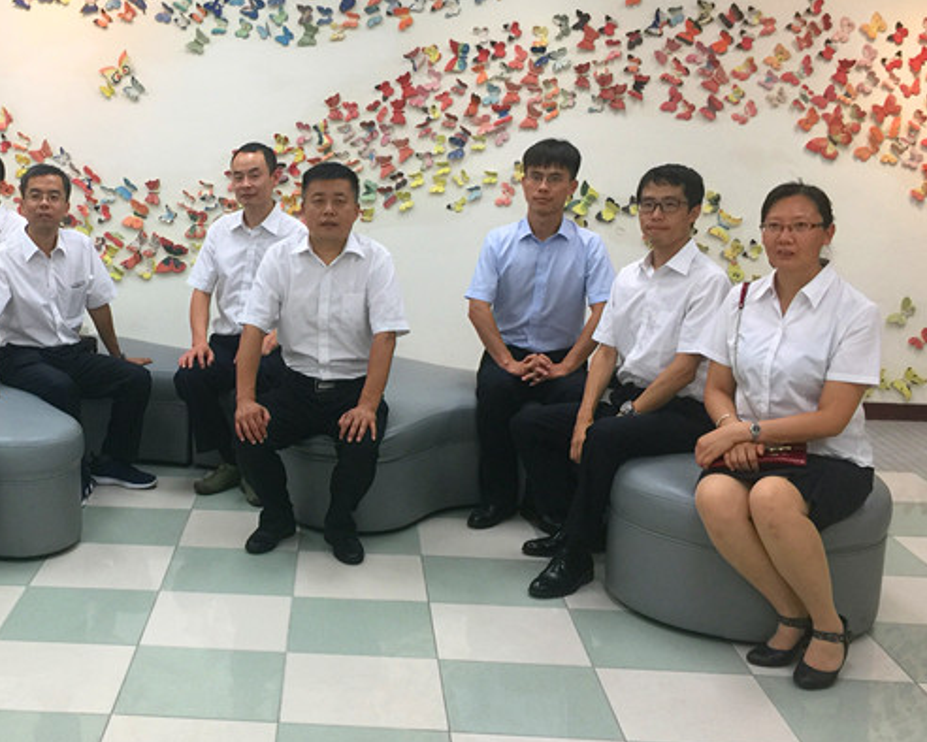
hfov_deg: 39.3
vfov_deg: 32.8
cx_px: 234
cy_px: 365
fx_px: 1263
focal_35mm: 46
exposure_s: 1/40
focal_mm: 4.15
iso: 32
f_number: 2.2
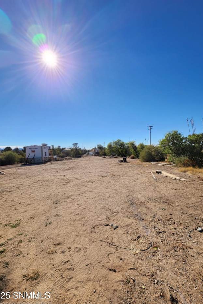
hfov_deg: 81.2
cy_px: 152
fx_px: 118
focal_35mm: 14
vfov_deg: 104.3
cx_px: 102
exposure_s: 1/2000
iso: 32
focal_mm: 1.74
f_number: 2.2
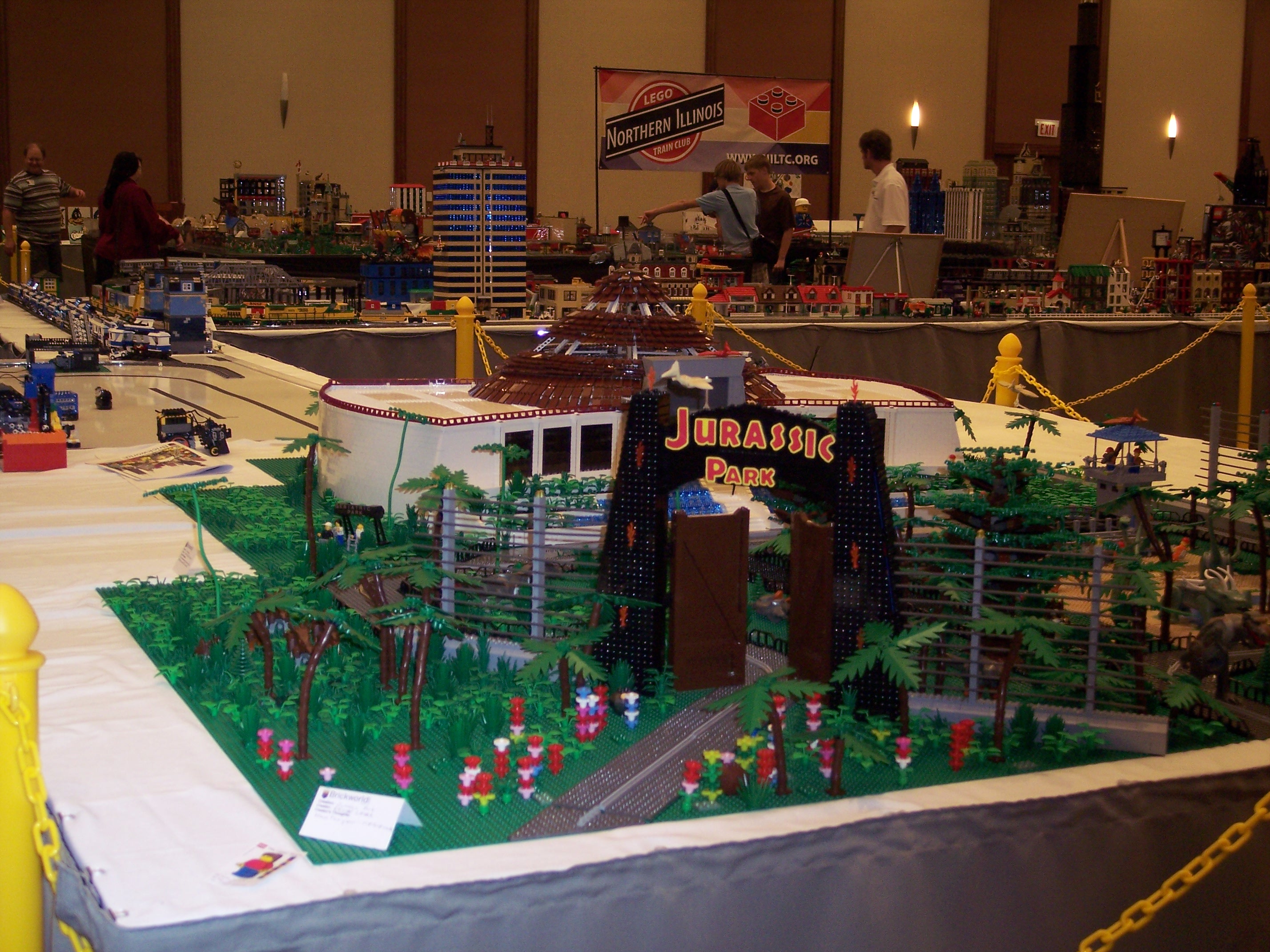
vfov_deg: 28.0
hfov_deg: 36.8
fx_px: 1908
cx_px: 635
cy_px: 476
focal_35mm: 52
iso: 140
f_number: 3.4
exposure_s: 1/60
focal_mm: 10.7
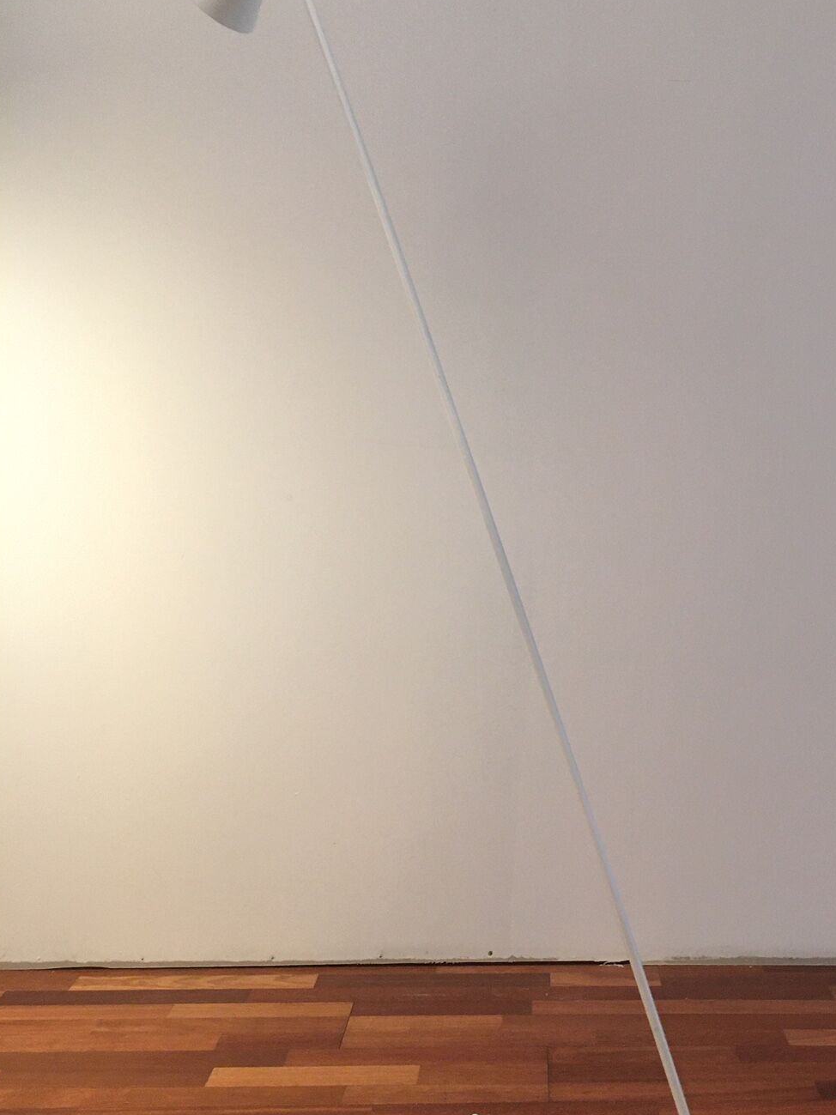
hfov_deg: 31.6
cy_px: 553
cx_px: 628
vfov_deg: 42.1
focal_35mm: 45
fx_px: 1449
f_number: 2.2
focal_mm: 4.15
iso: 160
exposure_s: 1/33
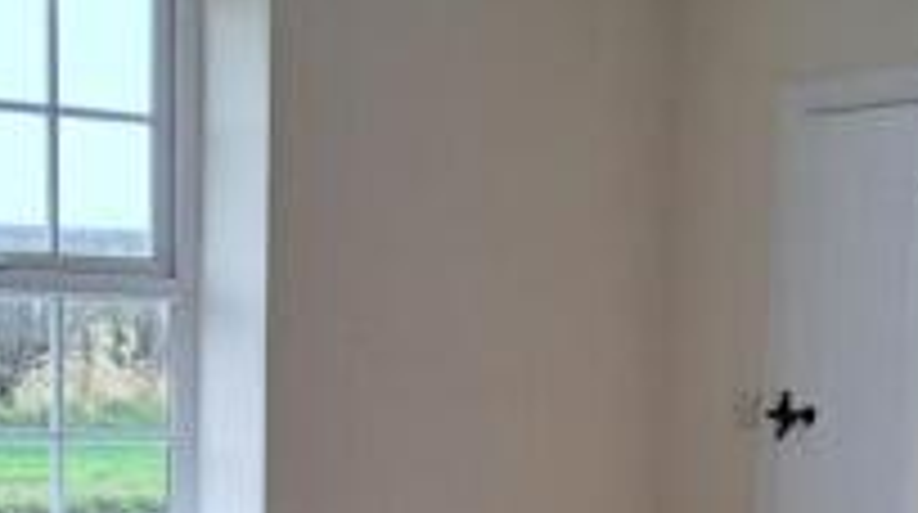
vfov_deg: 14.9
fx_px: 1896
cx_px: 425
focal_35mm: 78
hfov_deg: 27.2
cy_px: 614
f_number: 1.8
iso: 50
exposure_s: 1/100
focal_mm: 4.65
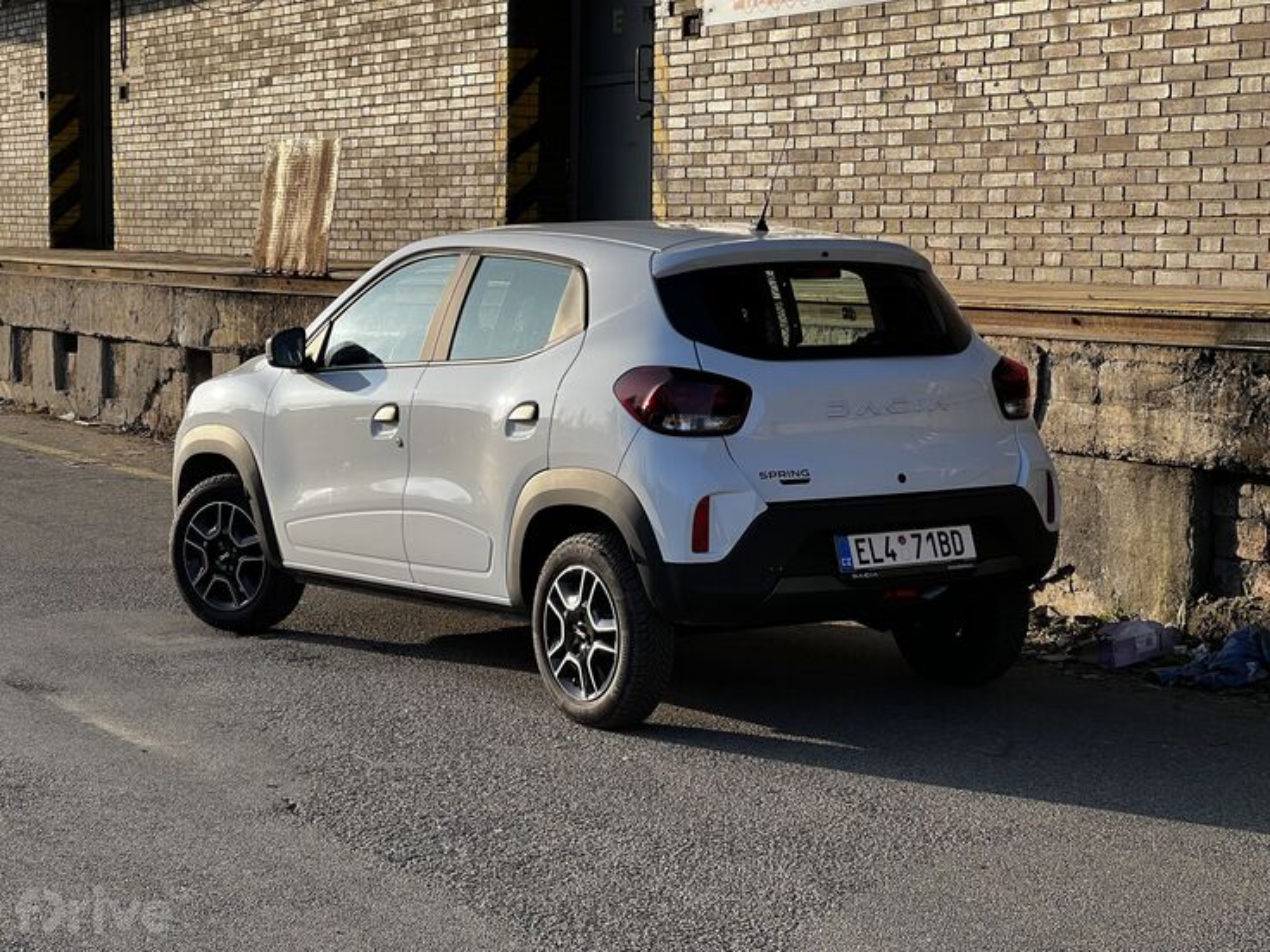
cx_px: 635
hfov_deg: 25.3
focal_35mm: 77
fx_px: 2825
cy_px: 476
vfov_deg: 19.1
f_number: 2.8
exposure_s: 1/389
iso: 32
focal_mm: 9
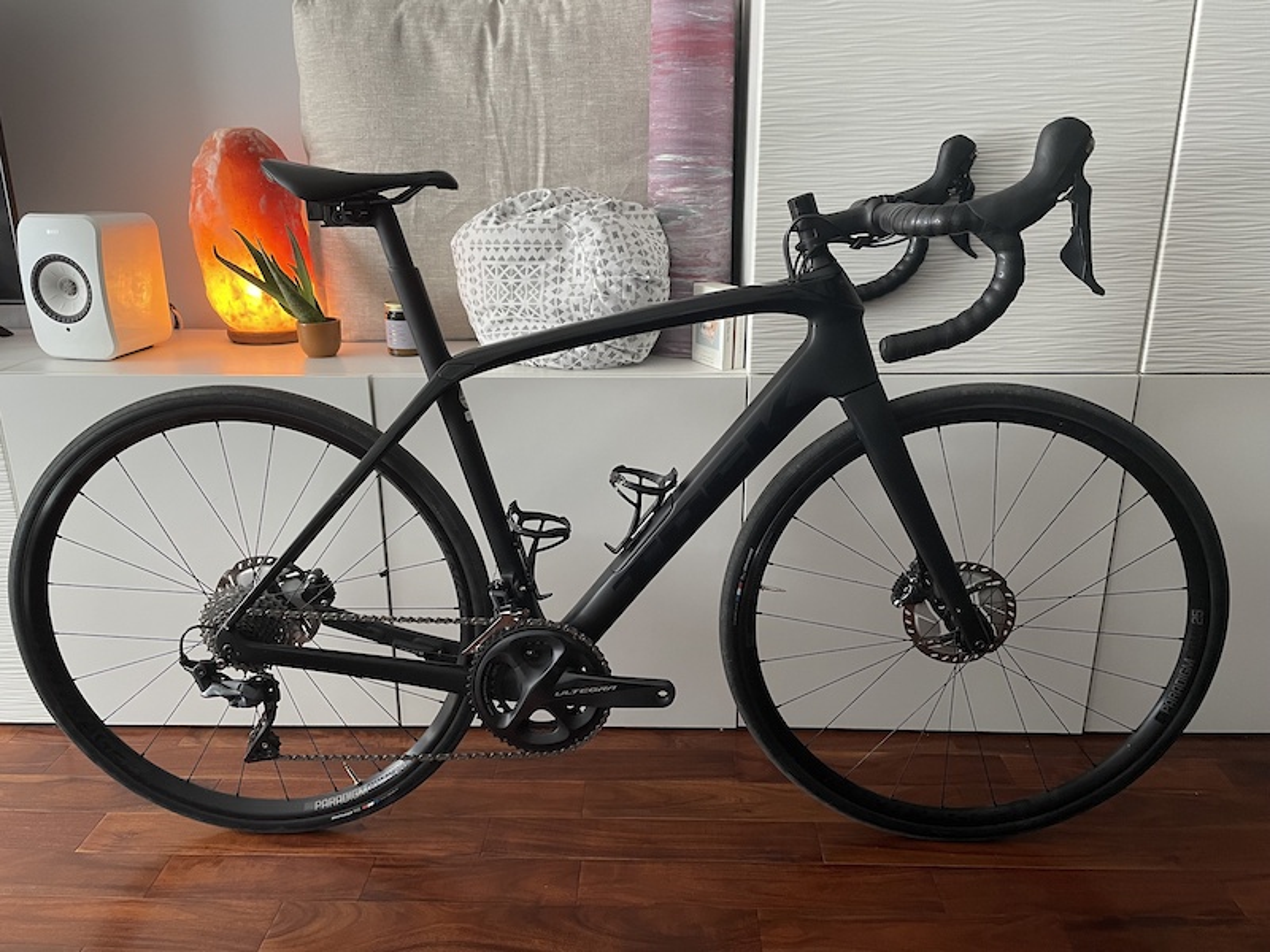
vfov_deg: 53.1
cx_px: 635
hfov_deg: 67.3
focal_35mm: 26
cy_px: 476
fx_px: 954
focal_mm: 4.2
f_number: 1.6
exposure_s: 1/60
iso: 250
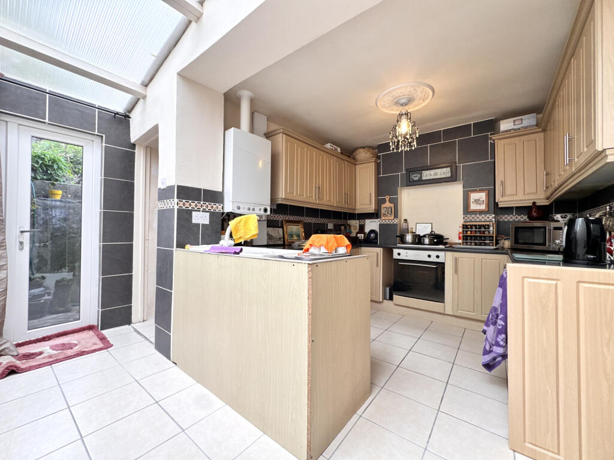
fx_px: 248
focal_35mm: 14
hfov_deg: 102.1
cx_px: 307
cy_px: 230
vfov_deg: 85.7
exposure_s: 1/99
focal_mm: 2.22
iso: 40
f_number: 2.2
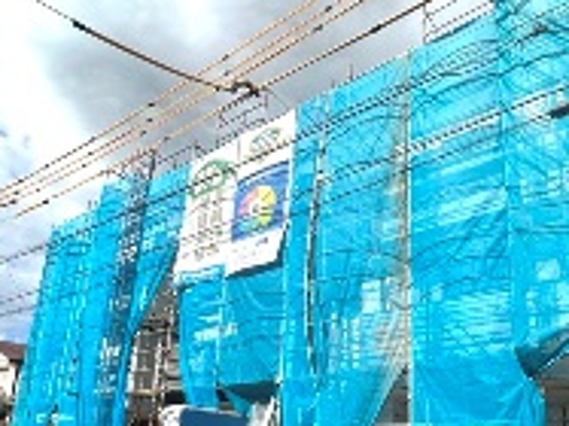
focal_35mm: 30
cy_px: 338
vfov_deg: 44.6
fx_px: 493
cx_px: 368
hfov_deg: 58.9
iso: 50
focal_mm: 2.22
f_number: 2.2
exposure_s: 1/3205
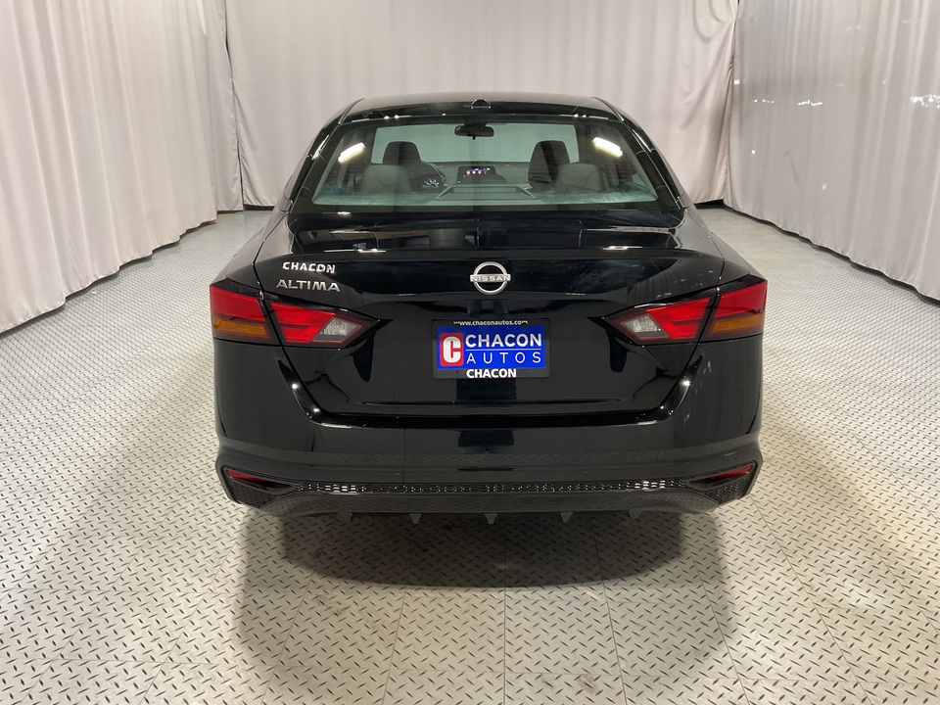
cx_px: 470
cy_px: 352
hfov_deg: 61.7
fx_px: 787
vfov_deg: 48.2
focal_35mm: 29
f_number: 1.8
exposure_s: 1/50
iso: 80
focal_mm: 3
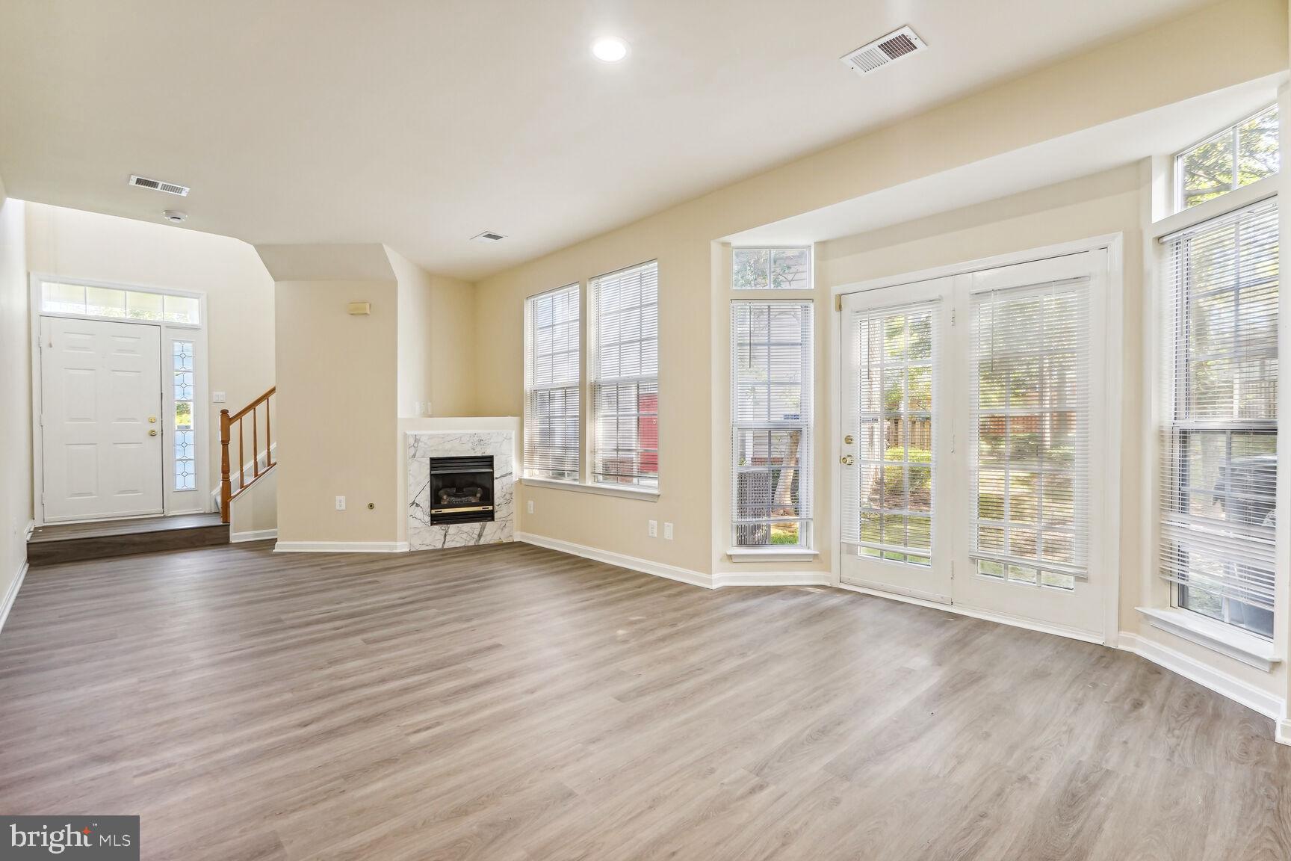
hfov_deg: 96.7
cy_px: 430
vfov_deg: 73.7
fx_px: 574
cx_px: 646
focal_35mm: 16
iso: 800
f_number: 8
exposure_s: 1/25
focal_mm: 16
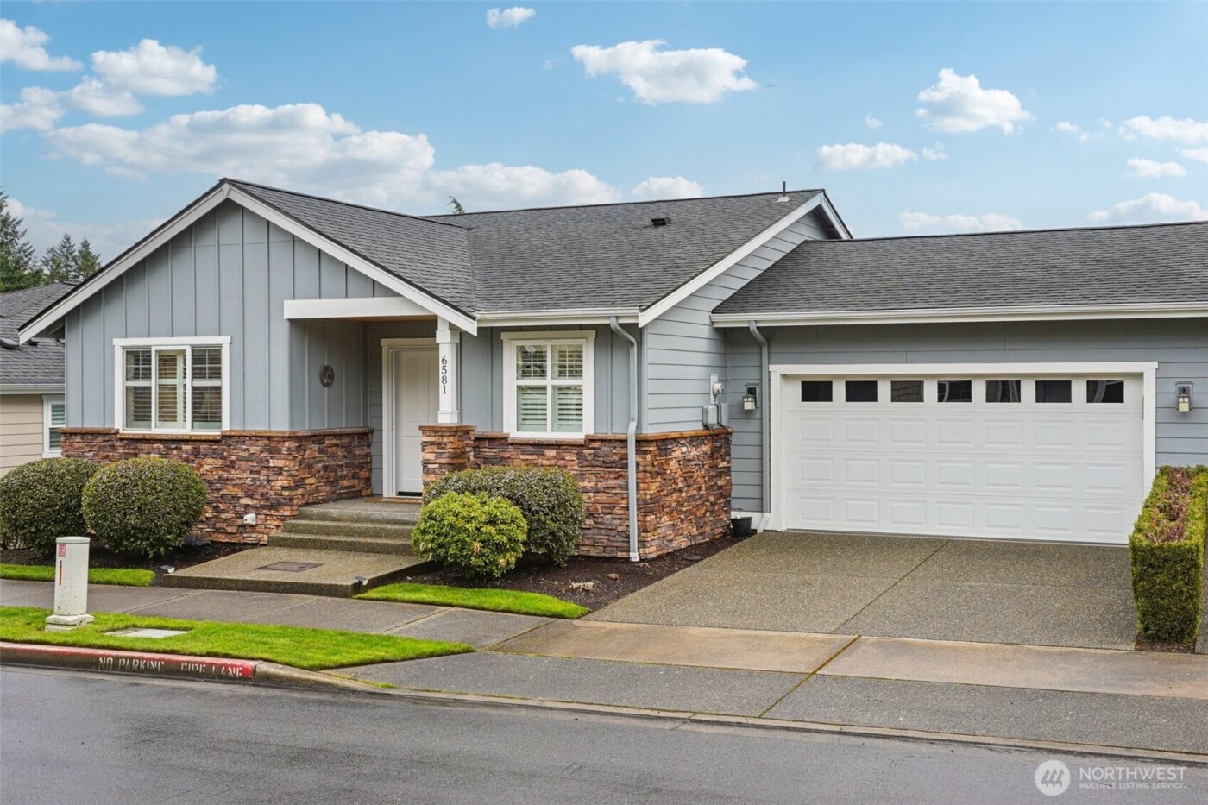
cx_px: 604
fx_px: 1308
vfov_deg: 34.2
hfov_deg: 49.6
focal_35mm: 39
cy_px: 402
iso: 160
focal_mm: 26
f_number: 8
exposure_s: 1/125
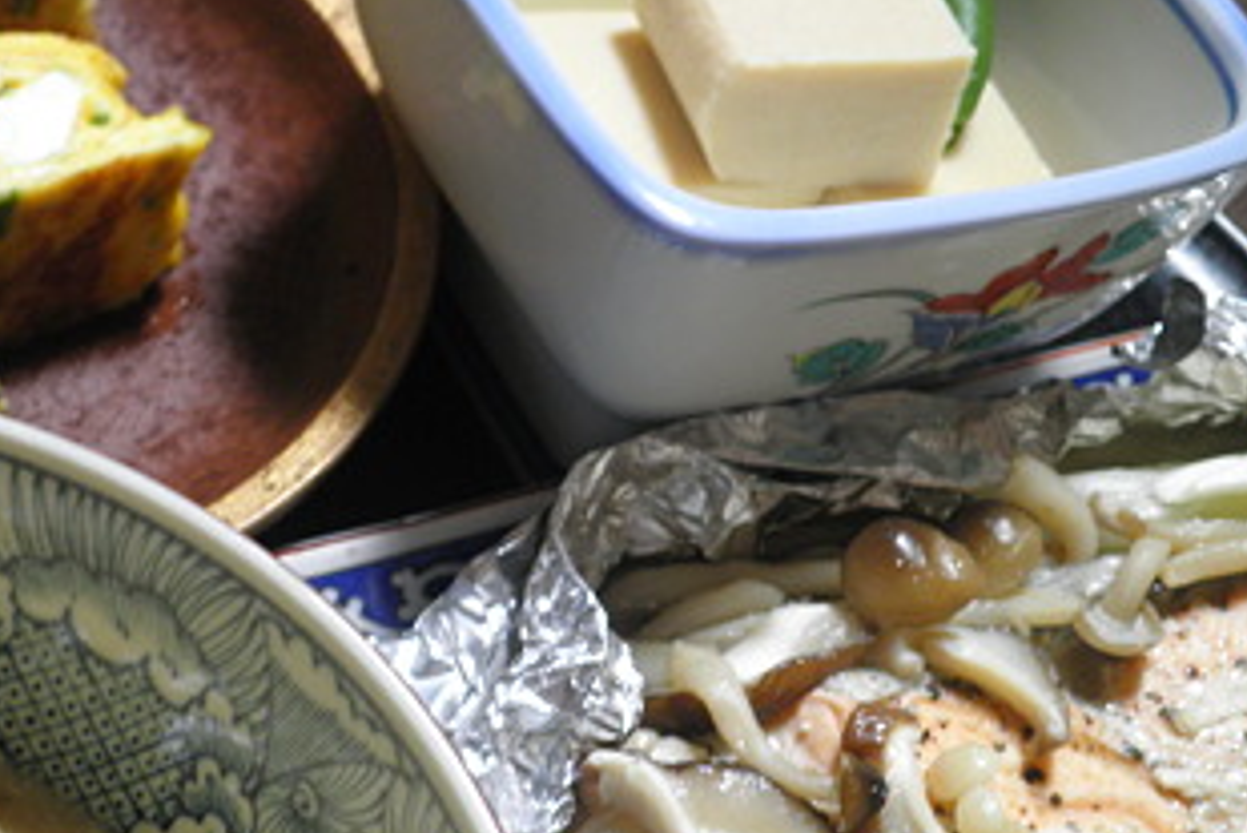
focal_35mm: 71
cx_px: 404
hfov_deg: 28.2
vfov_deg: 19.0
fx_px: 2460
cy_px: 672
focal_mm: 8.3
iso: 160
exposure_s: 1/5
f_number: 3.4
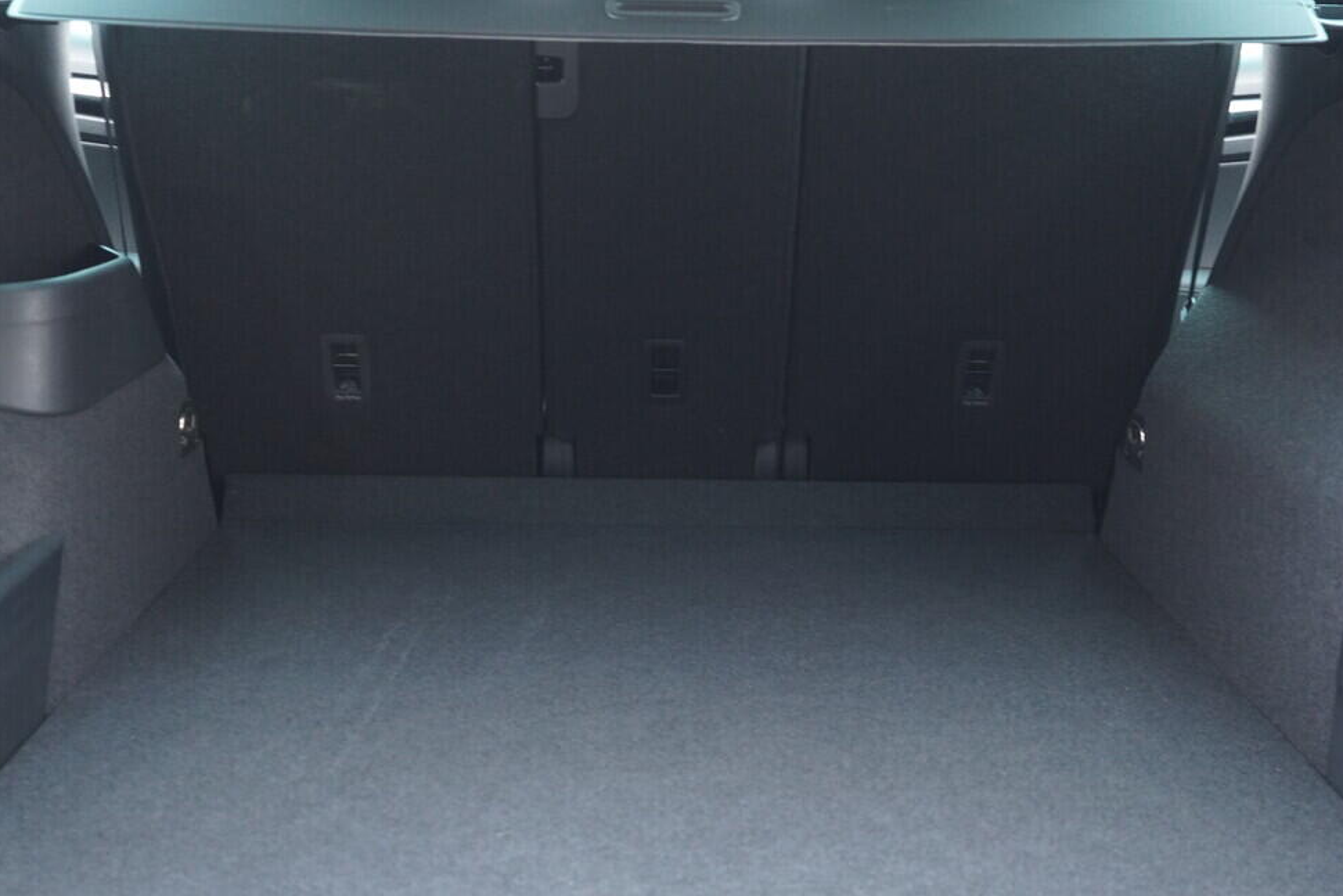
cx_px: 660
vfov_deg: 35.1
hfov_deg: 50.7
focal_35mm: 38
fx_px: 1418
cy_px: 449
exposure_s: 1/40
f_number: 2.8
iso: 1600
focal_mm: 24
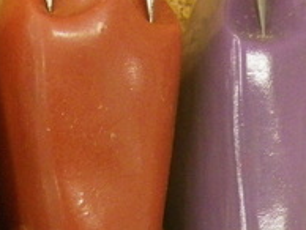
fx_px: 991
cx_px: -32
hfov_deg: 17.0
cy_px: 233
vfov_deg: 13.1
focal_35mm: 112
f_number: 3.8
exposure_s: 1/50
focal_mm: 6.1
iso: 500
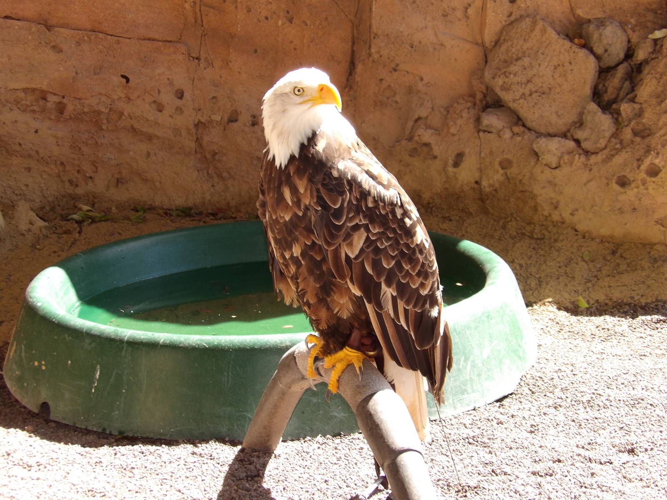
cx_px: 334
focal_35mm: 102
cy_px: 250
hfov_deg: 19.3
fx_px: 1965
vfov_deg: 14.5
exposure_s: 1/100
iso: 116
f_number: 4.2
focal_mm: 18.2
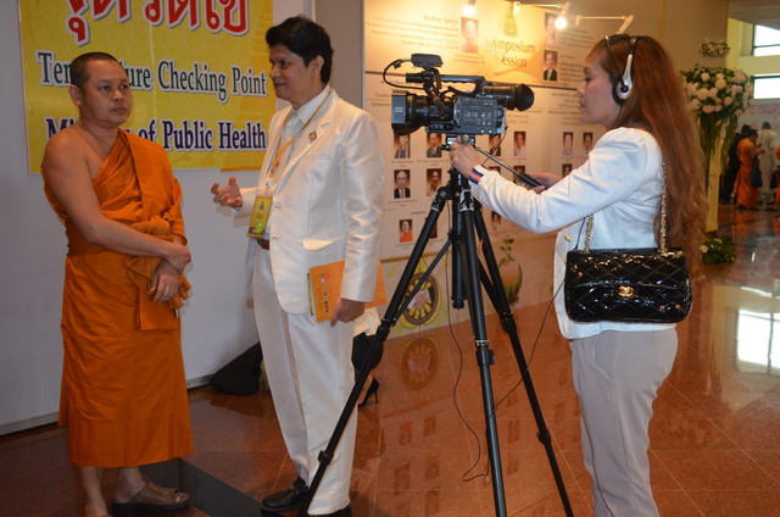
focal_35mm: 36
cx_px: 390
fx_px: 778
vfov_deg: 36.7
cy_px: 258
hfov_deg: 53.2
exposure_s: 1/60
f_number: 4
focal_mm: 24
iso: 1600
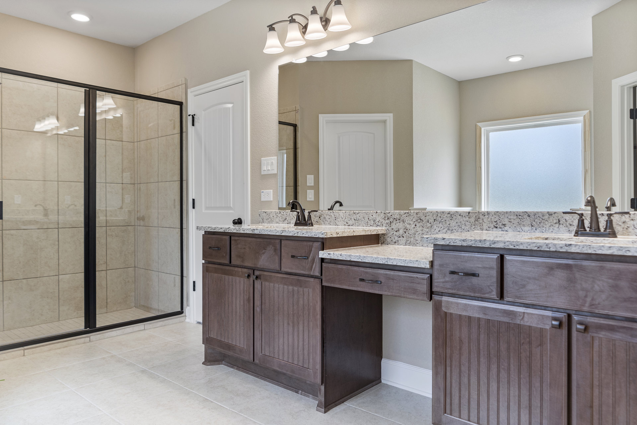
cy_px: 212
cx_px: 318
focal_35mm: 24
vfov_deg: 53.1
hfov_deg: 73.7
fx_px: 425
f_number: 2.8
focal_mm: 16
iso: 160
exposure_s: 1/30
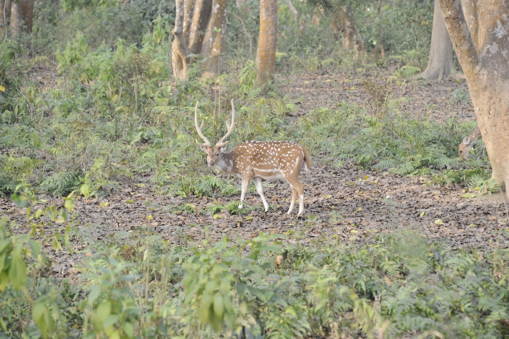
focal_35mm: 300
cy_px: 170
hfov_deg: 6.9
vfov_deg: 4.6
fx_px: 4239
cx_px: 254
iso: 1250
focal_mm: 300
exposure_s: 1/320
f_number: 9
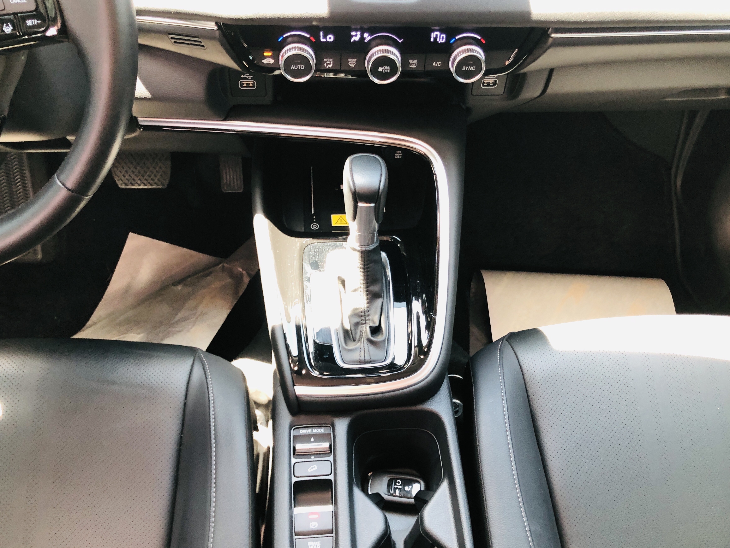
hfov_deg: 56.8
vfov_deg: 44.1
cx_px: 379
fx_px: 675
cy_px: 295
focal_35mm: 32
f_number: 1.8
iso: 64
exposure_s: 1/17
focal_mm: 3.99
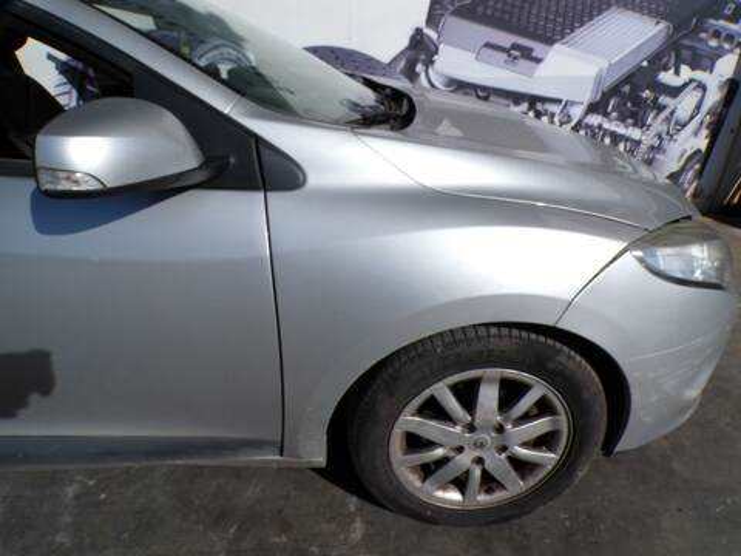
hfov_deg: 71.6
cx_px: 370
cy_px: 278
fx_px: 514
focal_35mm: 24
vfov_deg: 56.8
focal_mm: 4.3
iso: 100
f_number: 5.8
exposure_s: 1/1000
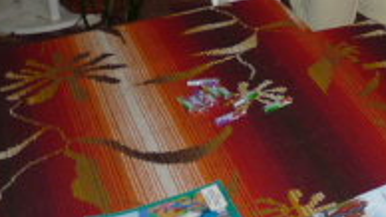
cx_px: 487
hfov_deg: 20.3
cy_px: -111
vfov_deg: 11.9
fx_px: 993
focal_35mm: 97
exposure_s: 1/125
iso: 100
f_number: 2.8
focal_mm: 4.8
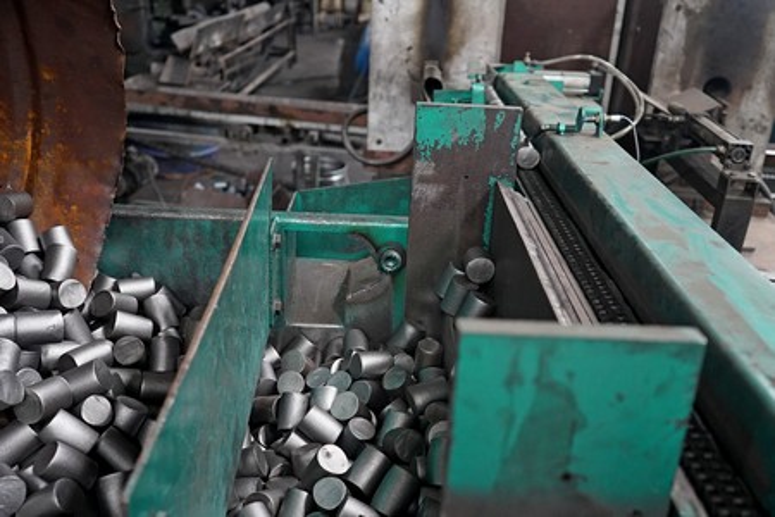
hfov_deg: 61.9
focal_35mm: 30
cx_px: 388
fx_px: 646
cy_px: 258
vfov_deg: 43.6
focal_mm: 30
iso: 2500
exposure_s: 1/160
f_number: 3.5
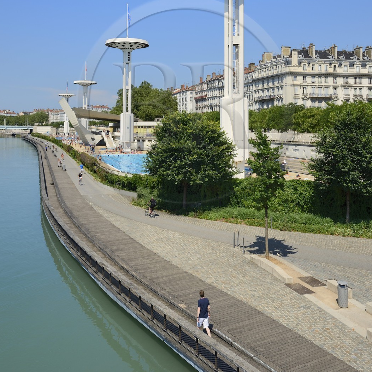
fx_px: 486
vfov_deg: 41.0
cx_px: 186
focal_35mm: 40
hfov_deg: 41.9
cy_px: 106
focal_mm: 31
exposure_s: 1/250
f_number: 10
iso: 100
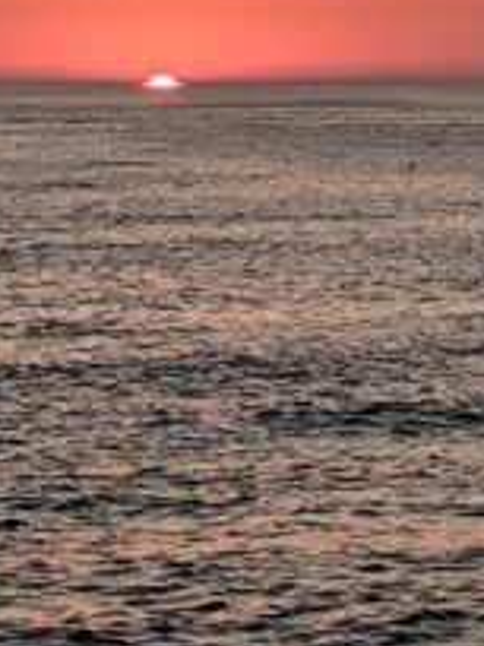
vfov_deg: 7.2
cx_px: 313
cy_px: -171
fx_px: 5071
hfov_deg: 5.5
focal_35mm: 272
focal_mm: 6.14
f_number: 1.65
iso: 50
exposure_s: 1/190
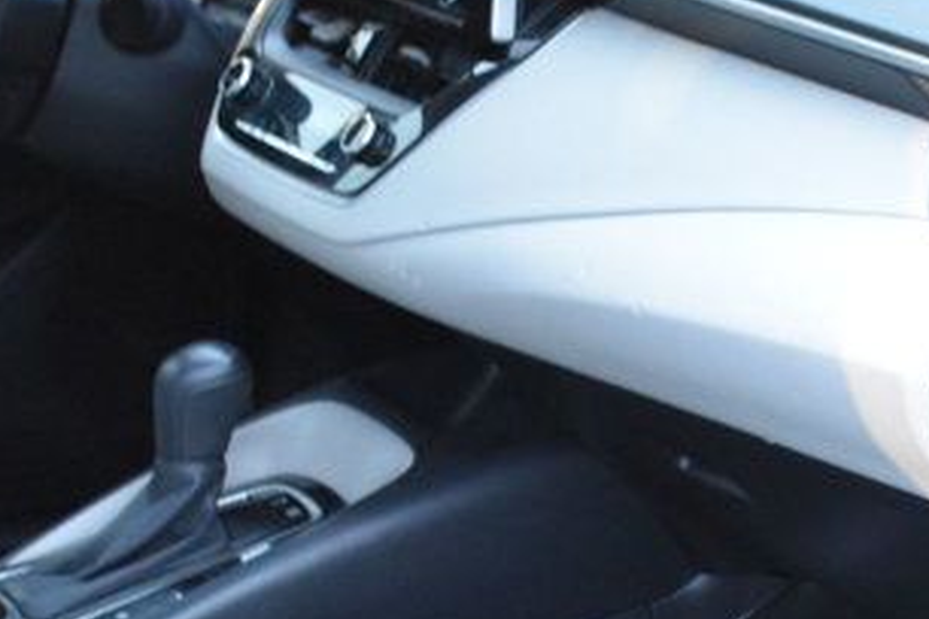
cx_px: 798
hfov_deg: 16.1
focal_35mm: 126
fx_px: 3243
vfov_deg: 10.7
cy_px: 746
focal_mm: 25
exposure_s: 1/8
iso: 3200
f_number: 4
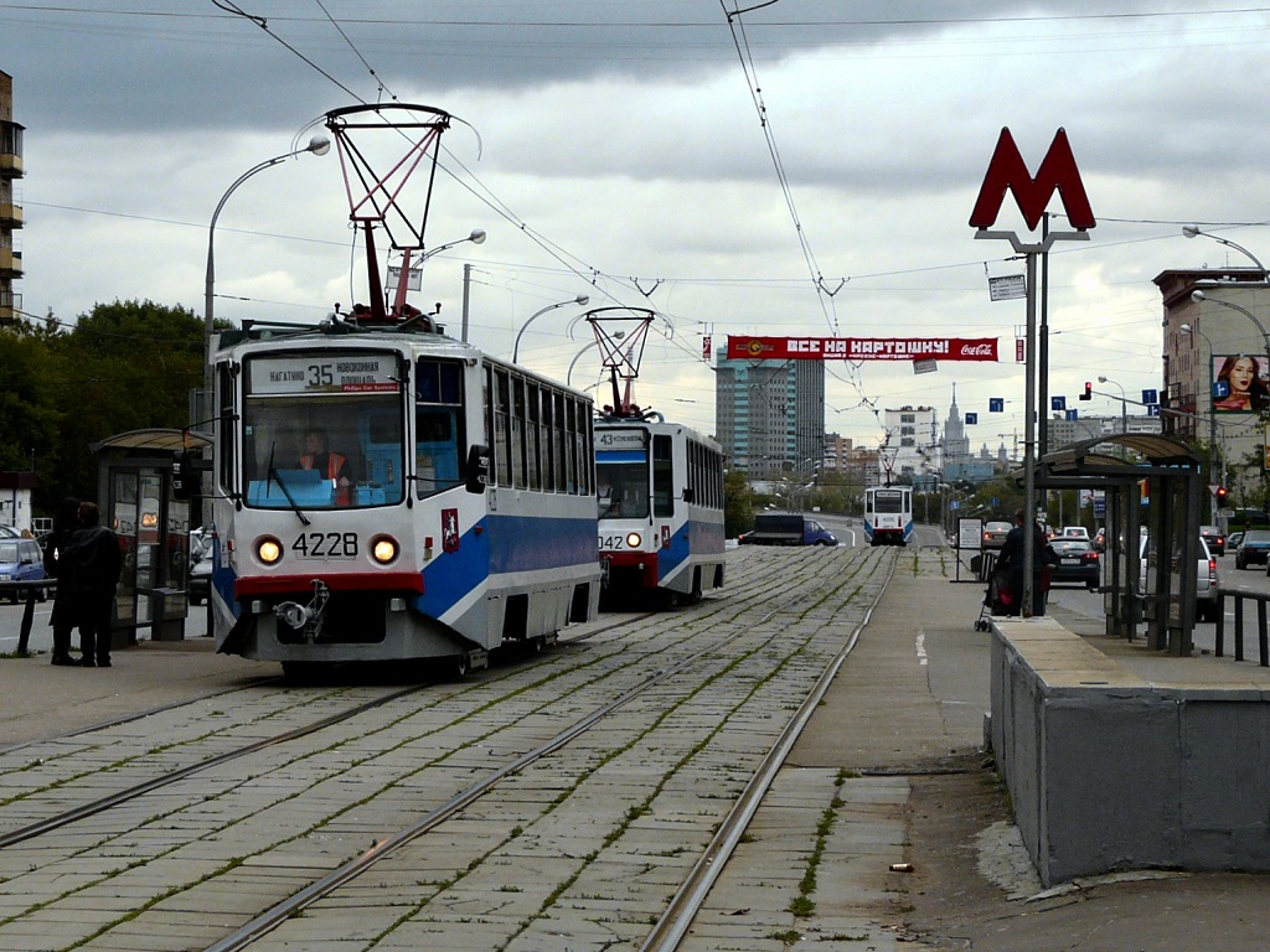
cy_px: 476
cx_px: 635
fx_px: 3742
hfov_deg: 19.3
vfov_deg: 14.5
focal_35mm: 102
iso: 100
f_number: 4
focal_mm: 10.5
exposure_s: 1/200
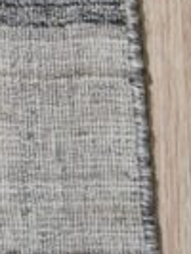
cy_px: -103
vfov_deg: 9.9
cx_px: -292
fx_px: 1432
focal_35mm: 195
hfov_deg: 7.1
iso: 800
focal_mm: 30
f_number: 4
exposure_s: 1/320
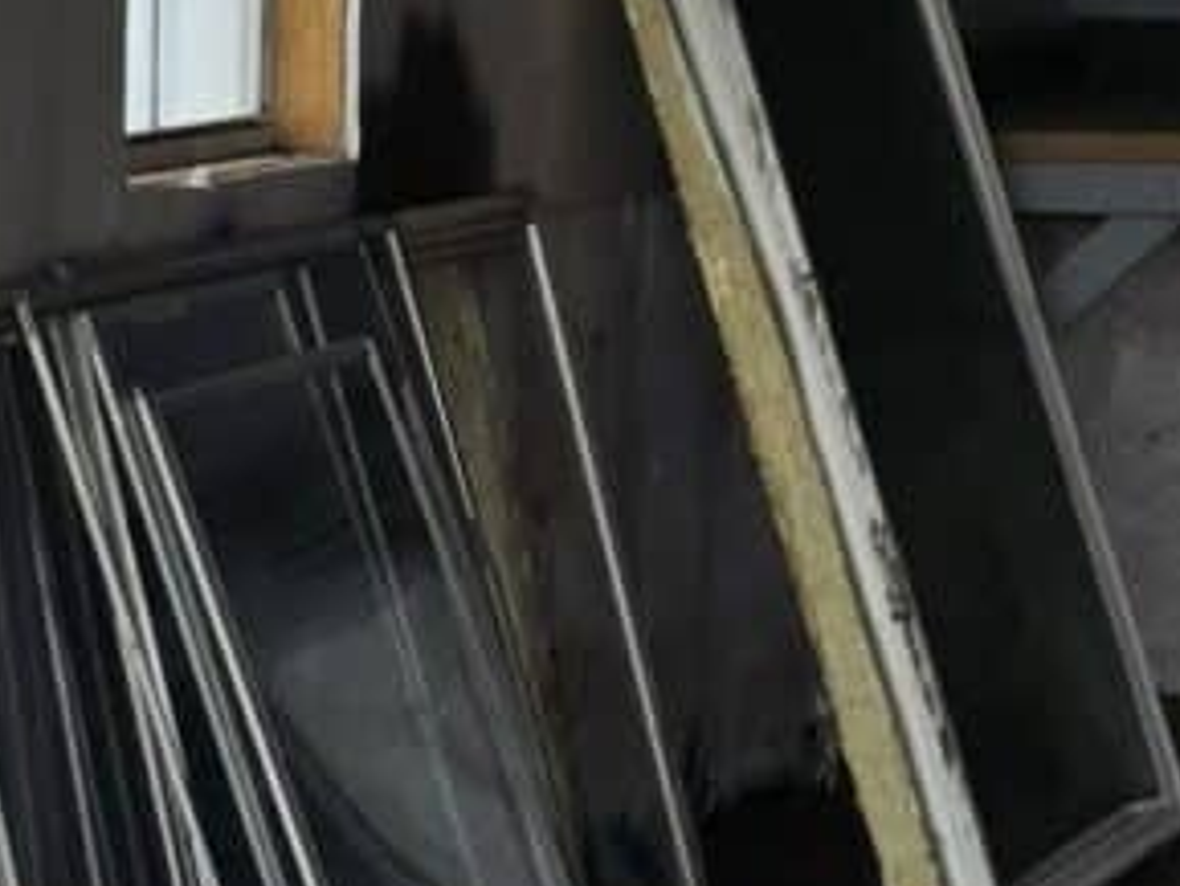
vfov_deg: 9.1
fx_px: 5559
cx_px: -1862
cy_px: 486
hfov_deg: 10.2
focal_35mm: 163
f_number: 1.8
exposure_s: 1/180
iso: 80
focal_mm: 5.4
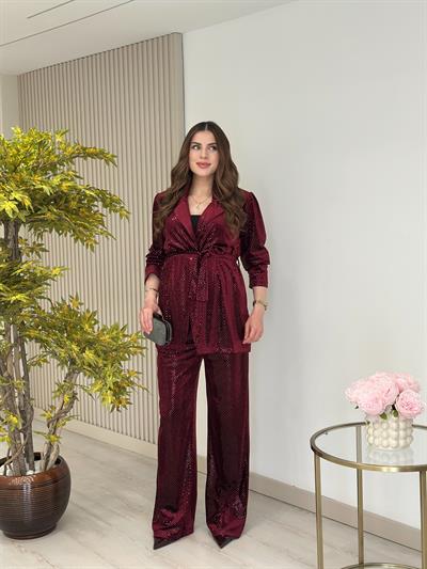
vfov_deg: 39.6
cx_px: 214
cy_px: 284
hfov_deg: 30.3
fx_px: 789
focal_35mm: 48
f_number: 1.78
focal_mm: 6.86
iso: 80
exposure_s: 1/236
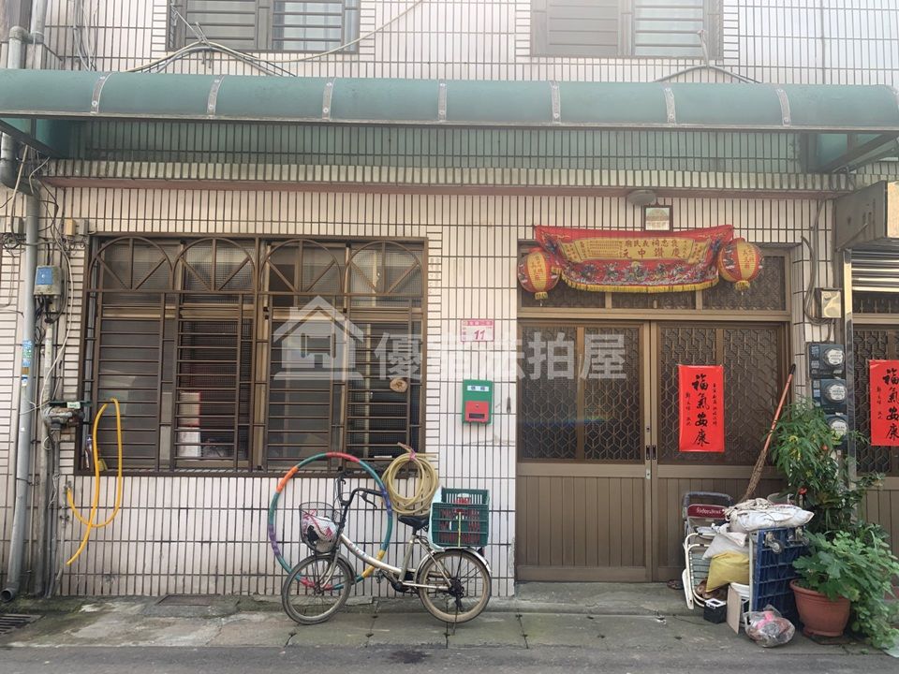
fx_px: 675
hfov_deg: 67.3
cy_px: 337
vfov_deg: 53.1
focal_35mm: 26
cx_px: 450
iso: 25
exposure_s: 1/341
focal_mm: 4.25
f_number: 1.8
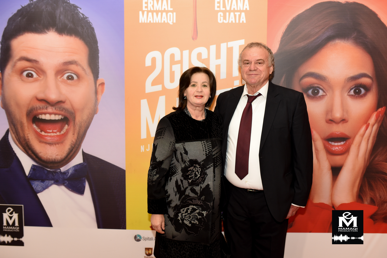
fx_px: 376
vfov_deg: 37.9
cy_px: 129
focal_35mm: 35
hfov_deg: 54.4
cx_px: 194
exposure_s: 1/200
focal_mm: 35
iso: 1000
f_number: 3.2
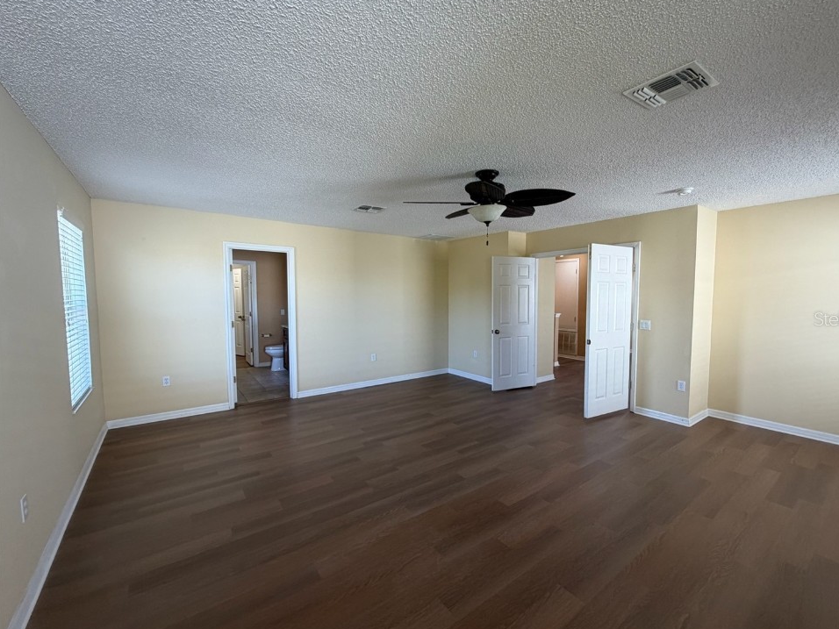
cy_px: 318
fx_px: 364
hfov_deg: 98.0
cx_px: 448
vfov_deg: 81.7
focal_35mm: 15
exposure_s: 1/121
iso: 125
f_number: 2.2
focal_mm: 2.22
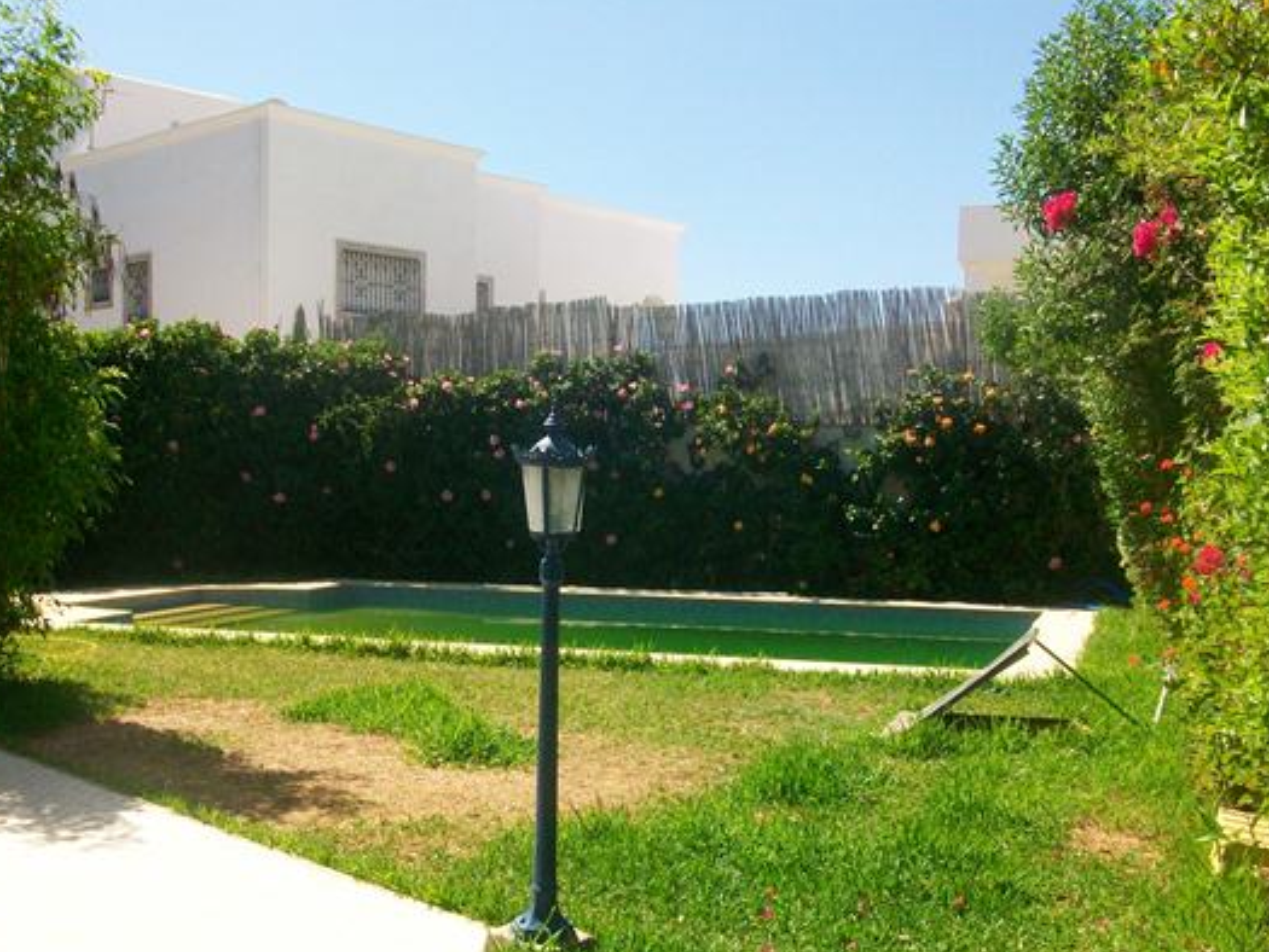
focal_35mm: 39
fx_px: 1430
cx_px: 587
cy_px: 570
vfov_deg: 36.7
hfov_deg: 47.8
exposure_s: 1/250
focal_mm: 5.7
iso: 64
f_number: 5.5
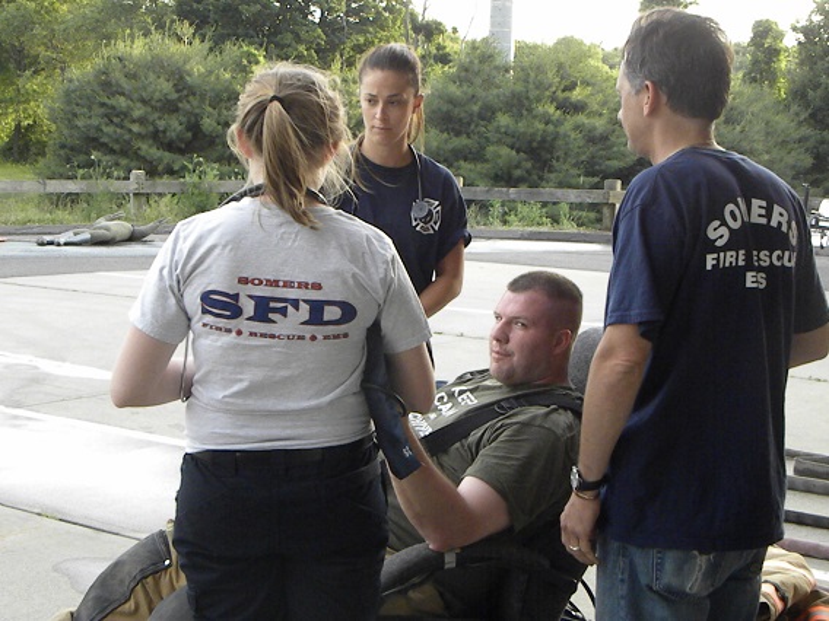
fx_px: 1581
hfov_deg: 29.4
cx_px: 414
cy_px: 310
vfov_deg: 22.3
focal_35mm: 66
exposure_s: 1/245
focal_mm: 11.8
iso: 640
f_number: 5
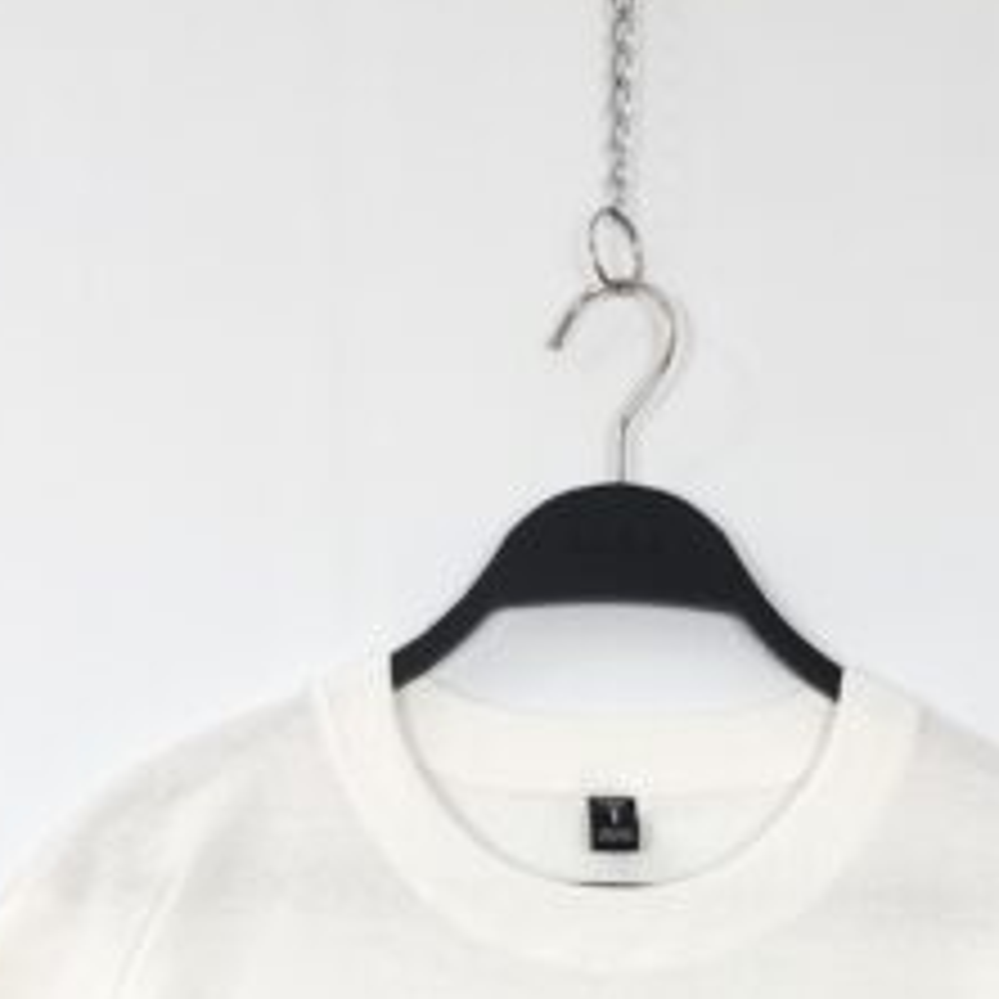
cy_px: 1735
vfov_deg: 16.6
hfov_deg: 19.5
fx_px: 2906
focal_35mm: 89
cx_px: 634
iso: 100
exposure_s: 1/15
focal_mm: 4.27
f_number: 1.8
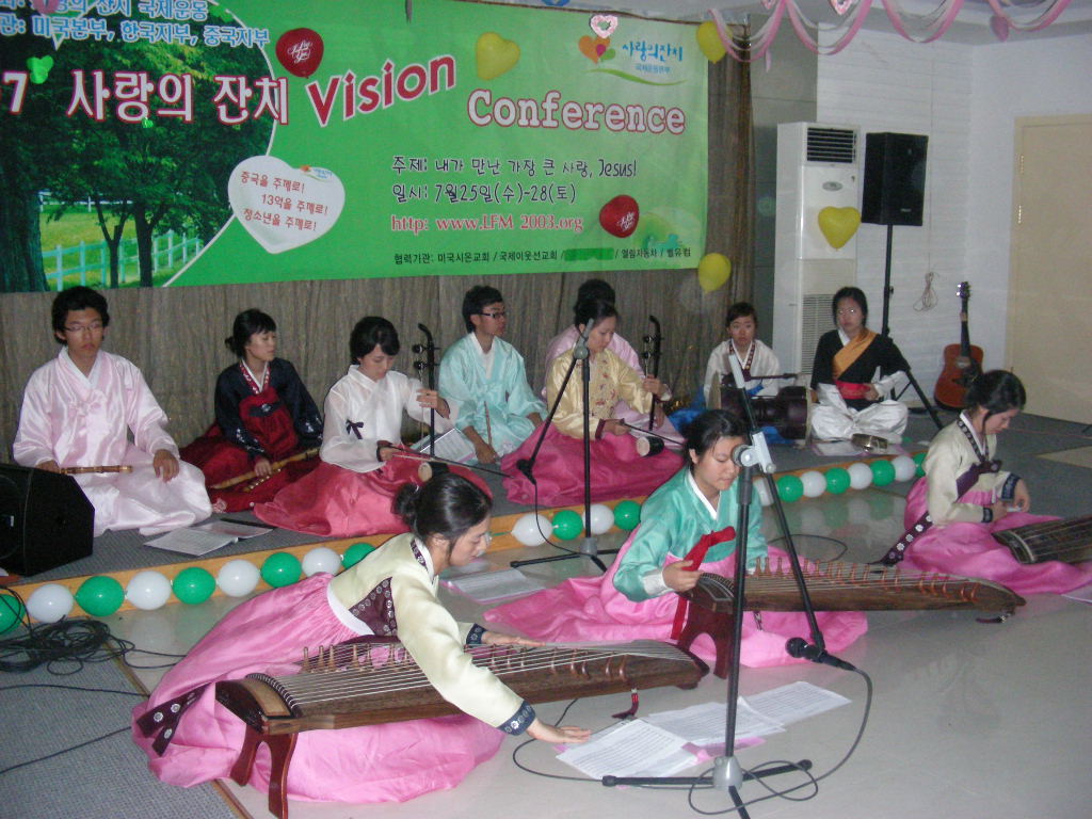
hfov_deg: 49.0
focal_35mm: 38
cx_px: 546
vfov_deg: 37.7
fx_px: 1199
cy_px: 410
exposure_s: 1/60
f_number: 3.5
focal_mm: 6.3
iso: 371
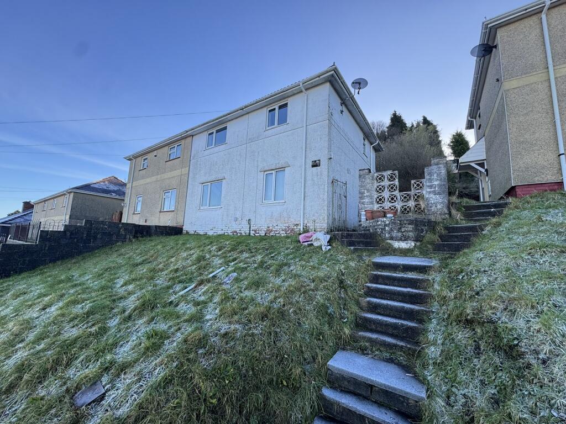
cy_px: 212
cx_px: 283
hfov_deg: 102.1
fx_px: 229
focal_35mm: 14
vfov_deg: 85.7
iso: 40
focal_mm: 2.22
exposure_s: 1/293
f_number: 2.2
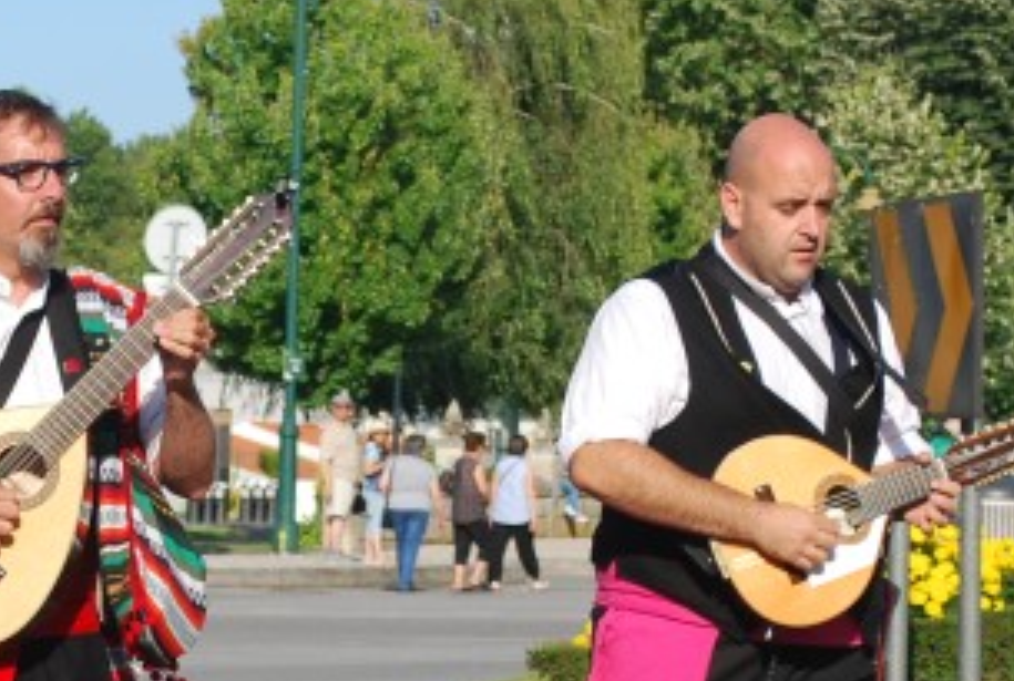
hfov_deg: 10.8
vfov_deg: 7.3
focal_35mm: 189
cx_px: 20
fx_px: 5337
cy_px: 480
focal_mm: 48
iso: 100
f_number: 8
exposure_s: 1/250
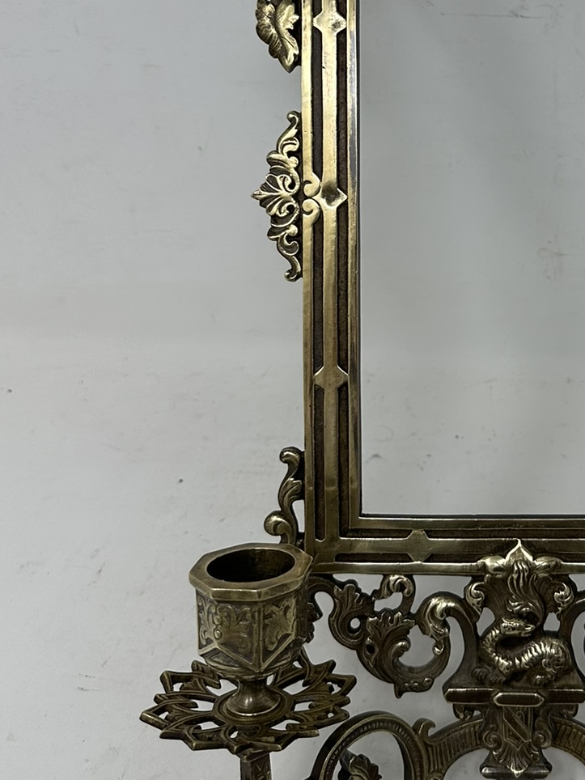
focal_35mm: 51
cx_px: 549
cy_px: 219
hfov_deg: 27.3
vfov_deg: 36.8
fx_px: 1149
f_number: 1.78
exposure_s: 1/433
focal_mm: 6.86
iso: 80
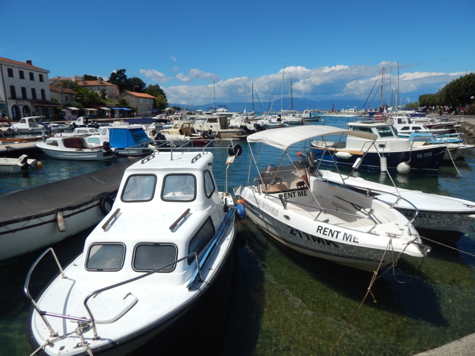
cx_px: 238
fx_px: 302
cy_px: 178
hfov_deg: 76.4
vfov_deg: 61.1
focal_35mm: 22
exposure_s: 1/1250
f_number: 6
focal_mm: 4
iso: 125
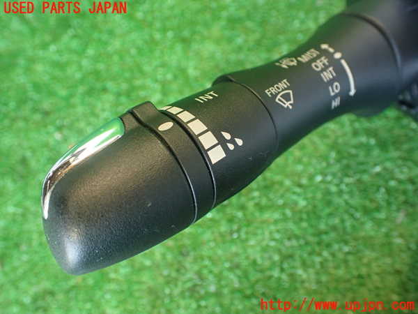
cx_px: 209
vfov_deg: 44.2
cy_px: 157
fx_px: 386
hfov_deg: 56.8
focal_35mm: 32
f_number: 2.4
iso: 320
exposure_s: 1/30
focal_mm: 5.79
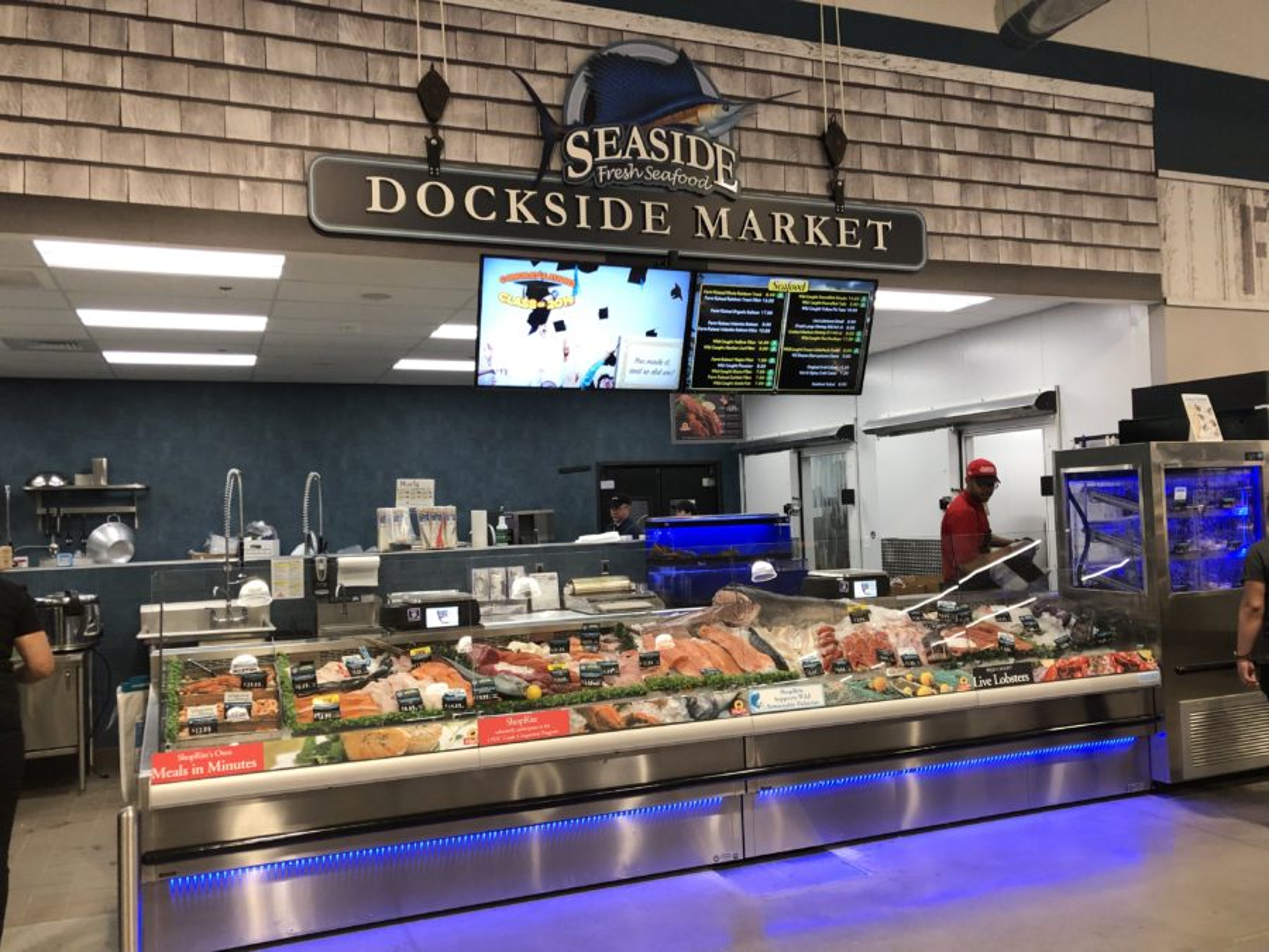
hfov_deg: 63.4
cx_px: 634
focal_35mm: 28
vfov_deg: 49.7
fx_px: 1026
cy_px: 476
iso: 40
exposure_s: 1/30
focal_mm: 3.99
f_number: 1.8
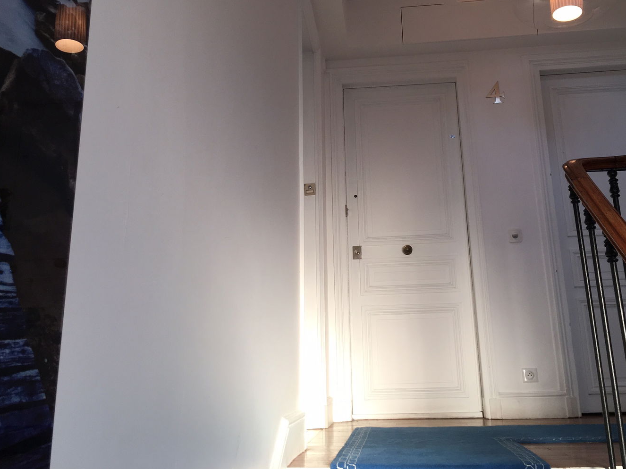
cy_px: 191
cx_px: 349
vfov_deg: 40.5
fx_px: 633
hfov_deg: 52.5
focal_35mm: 35
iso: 40
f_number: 2.2
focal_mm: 4.15
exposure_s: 1/100
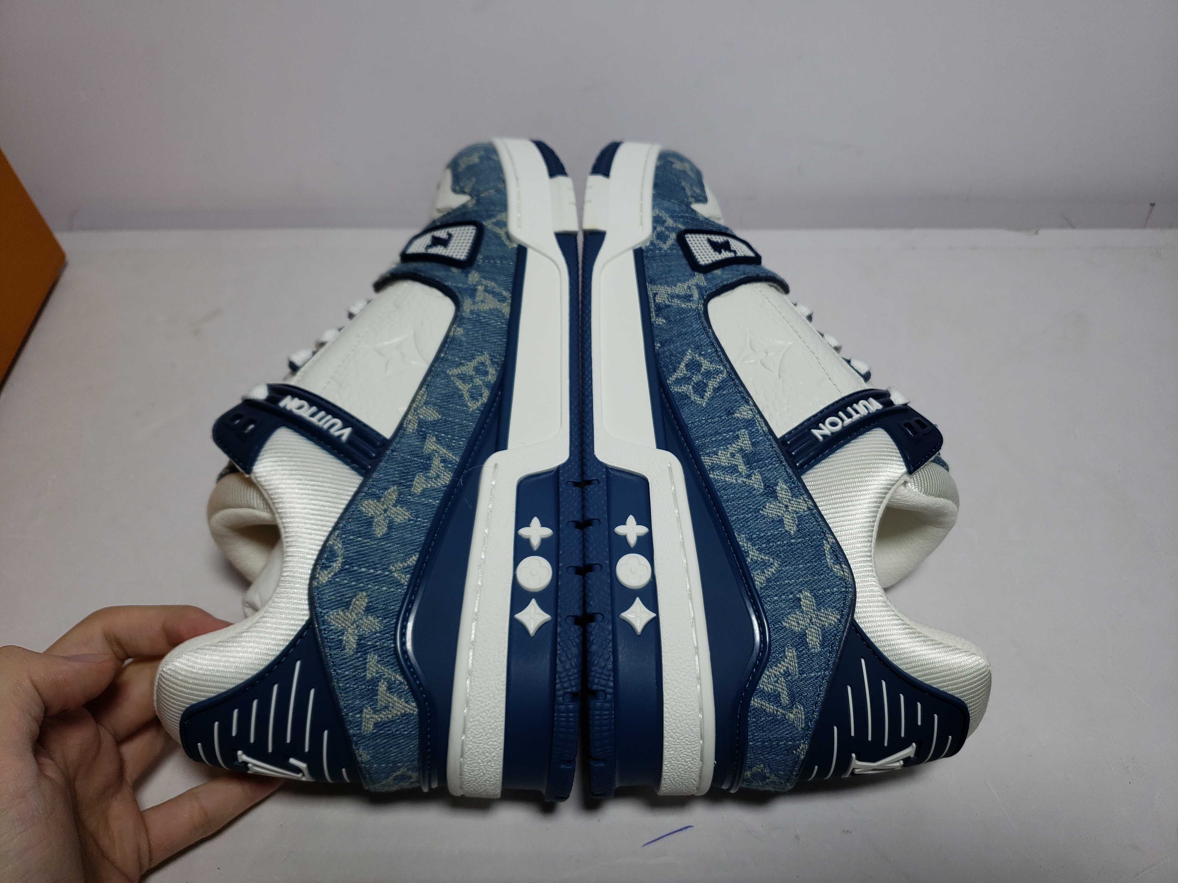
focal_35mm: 26
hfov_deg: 67.3
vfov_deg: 53.1
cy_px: 442
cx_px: 589
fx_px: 885
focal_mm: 4.3
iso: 50
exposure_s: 1/932
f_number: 1.5
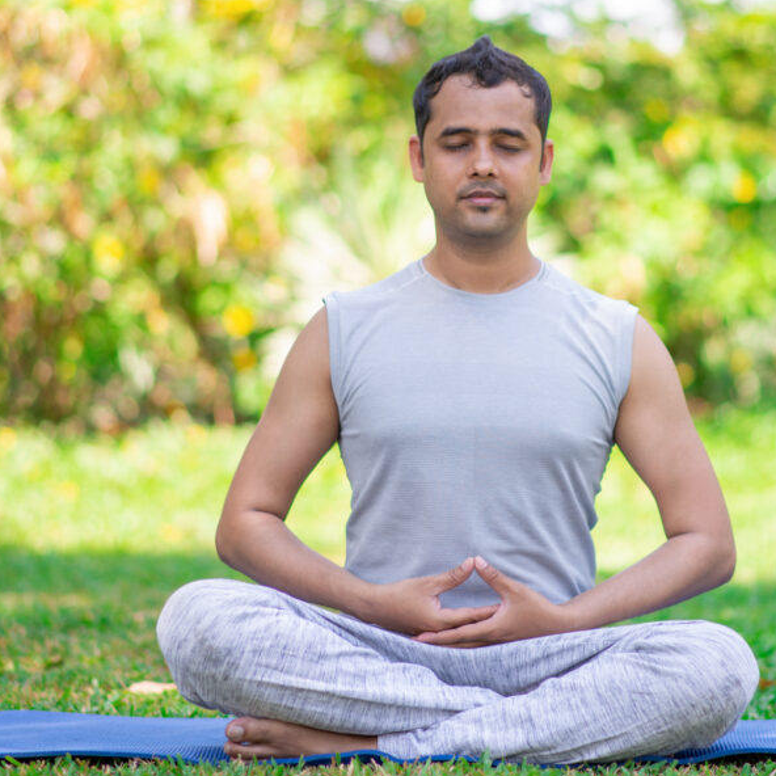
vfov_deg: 14.0
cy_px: 372
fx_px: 3170
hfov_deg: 13.9
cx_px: 455
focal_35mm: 125
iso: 80
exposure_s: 1/800
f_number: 1.8
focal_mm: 85
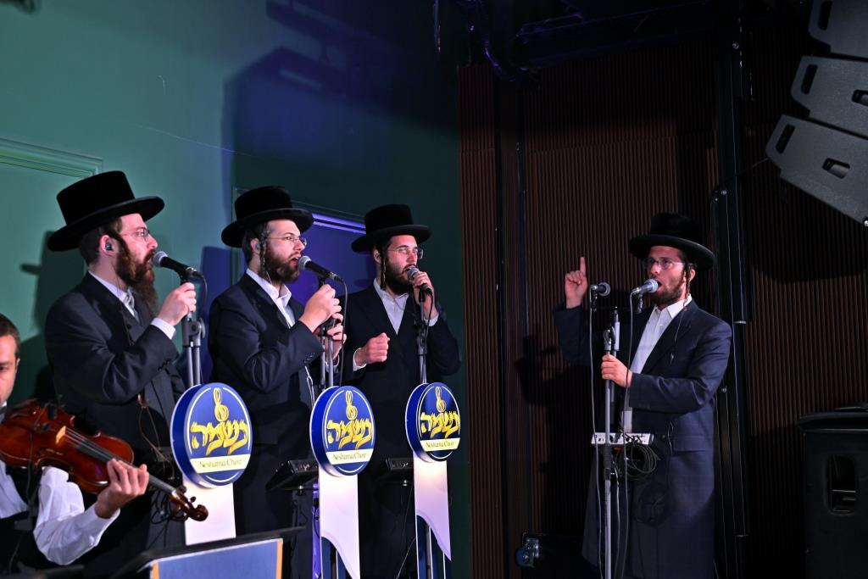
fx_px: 1157
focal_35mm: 48
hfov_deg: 41.1
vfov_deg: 28.1
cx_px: 434
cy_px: 290
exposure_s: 1/160
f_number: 4
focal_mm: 48
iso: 320
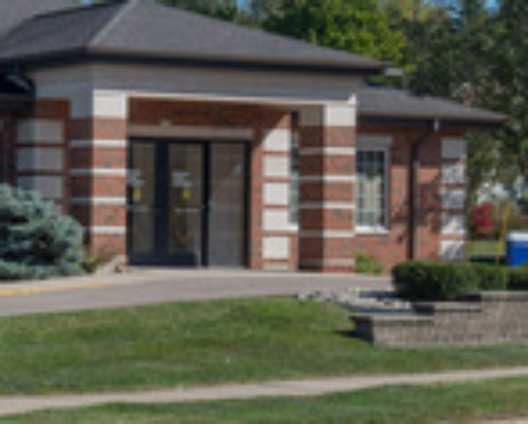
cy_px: 172
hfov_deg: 14.1
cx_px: -207
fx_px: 2034
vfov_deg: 11.9
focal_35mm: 130
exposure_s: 1/200
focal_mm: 44
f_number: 16
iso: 250
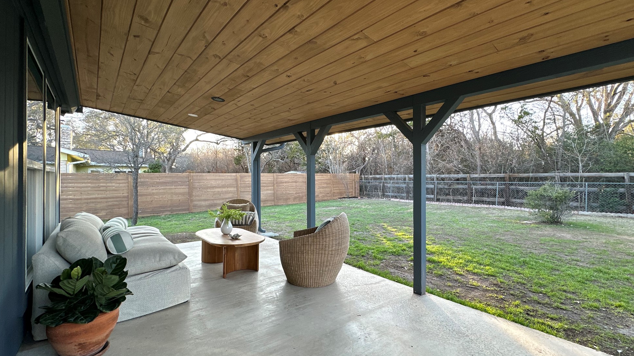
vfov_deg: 67.1
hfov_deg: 99.3
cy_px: 181
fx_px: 269
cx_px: 330
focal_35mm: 16
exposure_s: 1/99
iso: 80
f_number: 2.2
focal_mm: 2.22
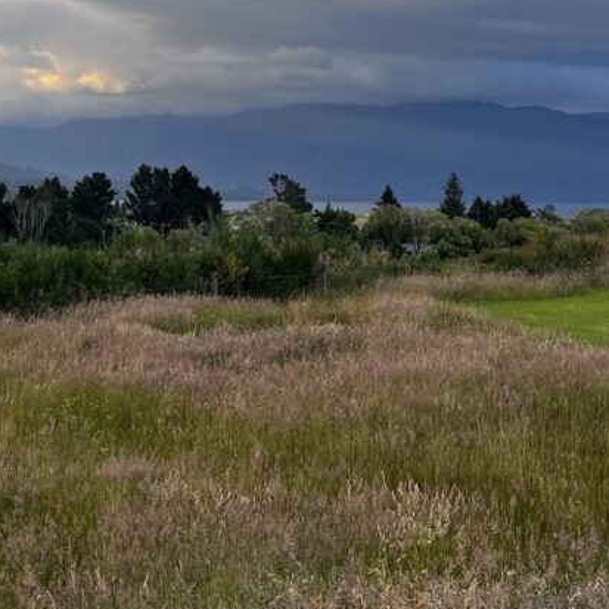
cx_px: 86
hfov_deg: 29.1
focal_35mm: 57
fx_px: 1135
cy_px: 171
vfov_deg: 29.7
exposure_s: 1/583
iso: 50
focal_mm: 5.1
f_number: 1.6
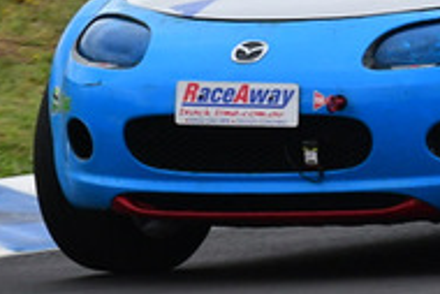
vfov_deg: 0.6
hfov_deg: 0.9
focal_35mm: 2277
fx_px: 27850
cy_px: -125
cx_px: 447
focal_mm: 360
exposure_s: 1/640
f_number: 11
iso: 800
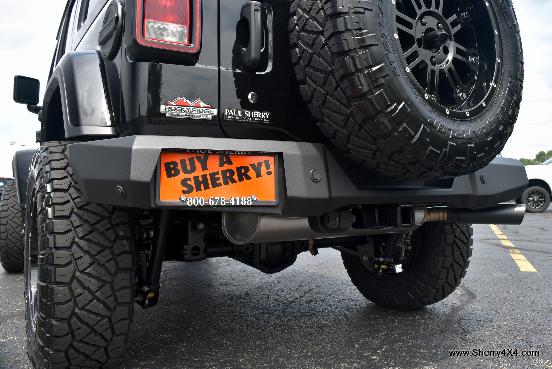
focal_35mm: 27
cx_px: 276
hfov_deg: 67.4
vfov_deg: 48.0
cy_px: 184
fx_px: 414
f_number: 6.3
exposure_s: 1/160
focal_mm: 18
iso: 200
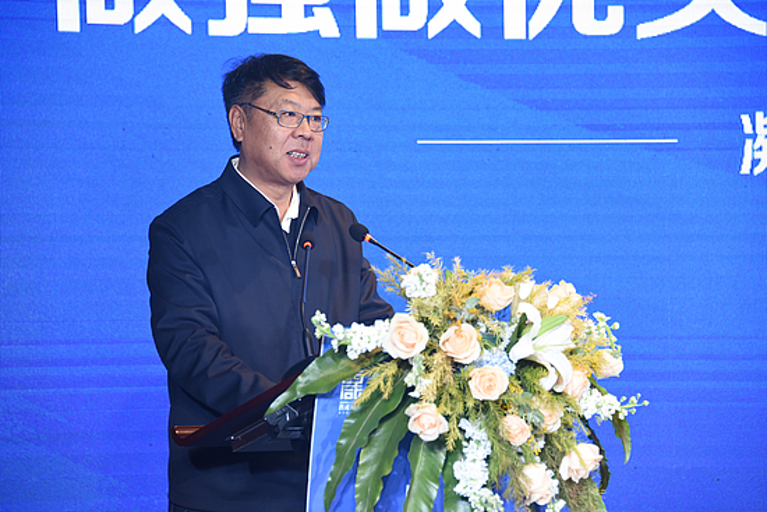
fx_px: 2877
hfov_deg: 15.2
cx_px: 384
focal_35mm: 135
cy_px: 256
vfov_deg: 10.2
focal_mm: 135
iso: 1800
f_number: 5.6
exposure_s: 1/160
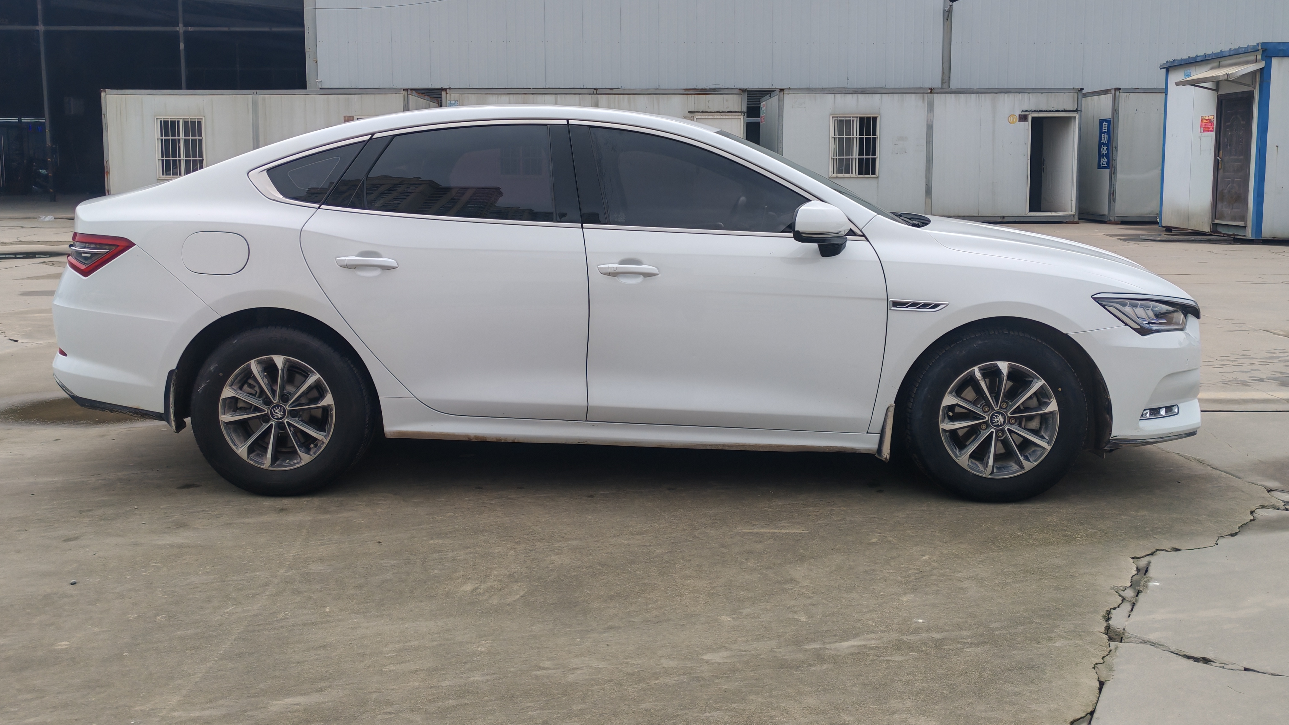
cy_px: 255
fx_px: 1025
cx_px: 633
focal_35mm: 30
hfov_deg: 64.3
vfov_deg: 38.6
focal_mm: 5.52
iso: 50
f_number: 1.95
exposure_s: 1/1500
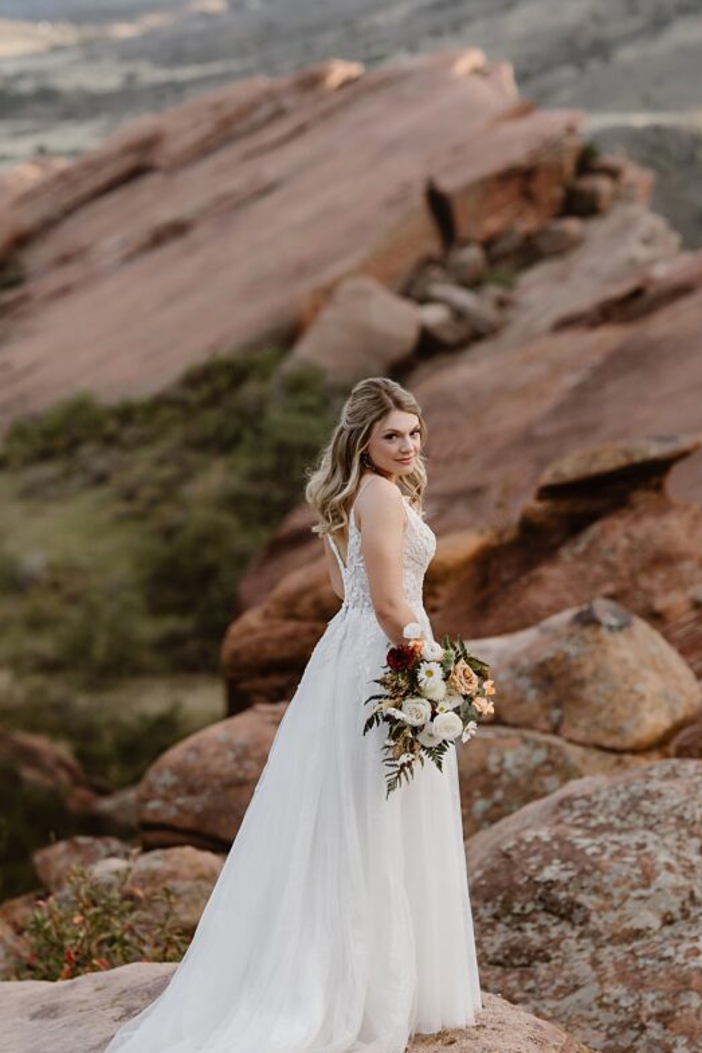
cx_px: 362
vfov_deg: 18.4
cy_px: 492
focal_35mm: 111
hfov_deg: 12.3
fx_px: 3245
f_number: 2.5
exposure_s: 1/640
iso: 200
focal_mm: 85
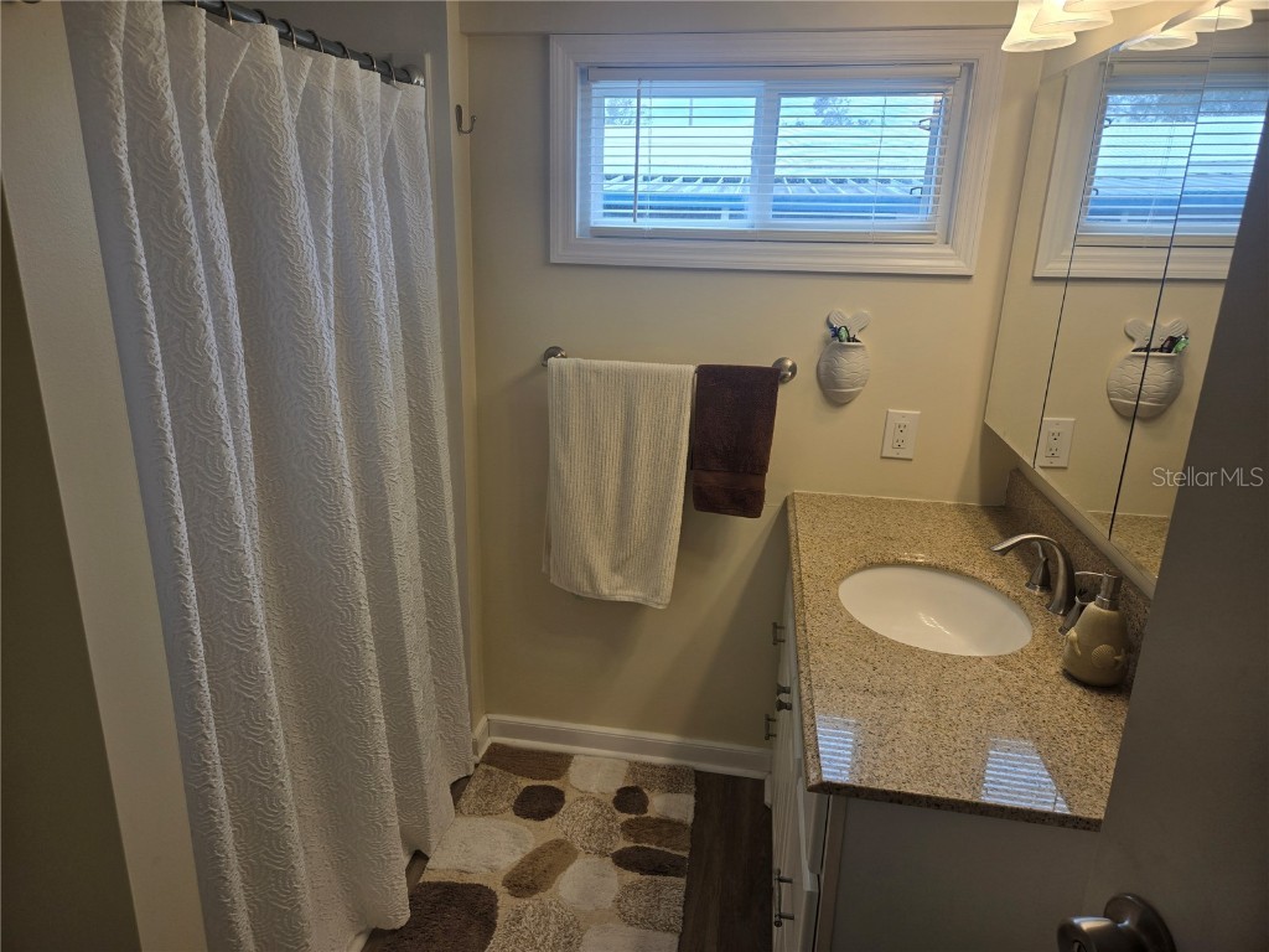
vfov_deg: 58.9
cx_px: 634
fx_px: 843
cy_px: 476
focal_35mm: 23
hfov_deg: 73.9
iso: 32
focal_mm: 5.4
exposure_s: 1/120
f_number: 1.8
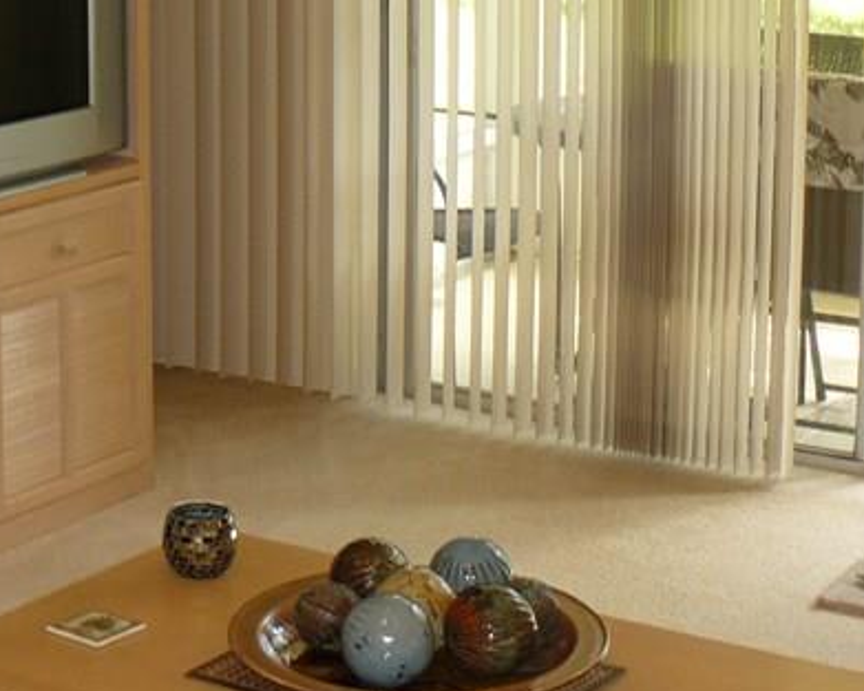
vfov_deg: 16.4
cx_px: 263
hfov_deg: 20.7
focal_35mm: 92
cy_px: -2
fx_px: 2353
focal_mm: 6
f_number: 2.8
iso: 100
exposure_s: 1/30
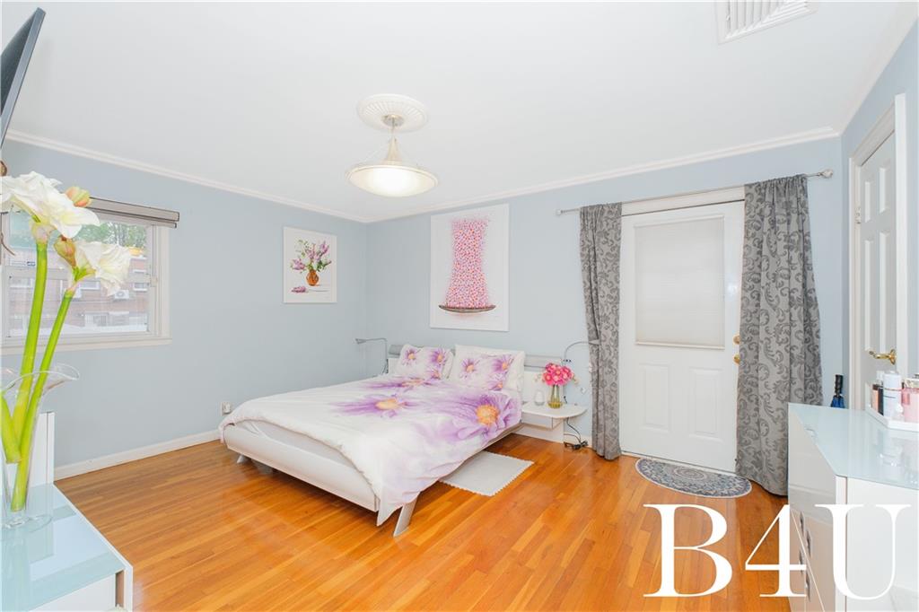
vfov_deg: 77.3
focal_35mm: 15
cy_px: 306
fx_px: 383
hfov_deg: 100.4
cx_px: 460
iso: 800
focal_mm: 10
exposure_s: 1/60
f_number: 8
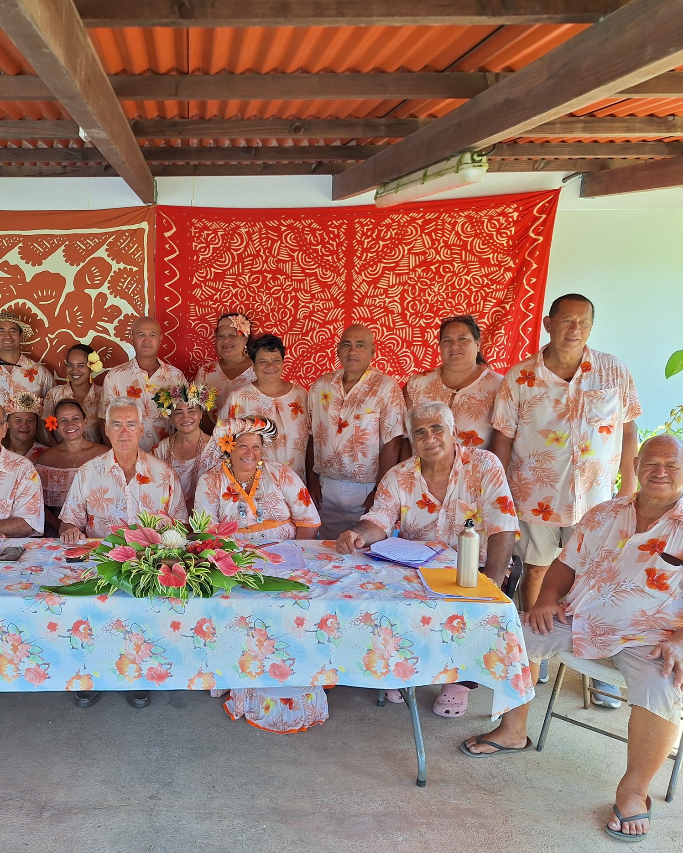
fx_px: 758
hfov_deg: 46.7
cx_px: 166
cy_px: 426
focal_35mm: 30
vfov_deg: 58.8
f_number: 1.8
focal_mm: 5.54
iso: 40
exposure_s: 1/148
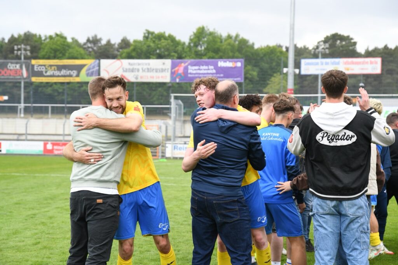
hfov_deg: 32.4
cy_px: 132
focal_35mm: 62
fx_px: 685
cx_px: 199
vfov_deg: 21.9
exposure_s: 1/1600
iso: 1250
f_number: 4
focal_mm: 62
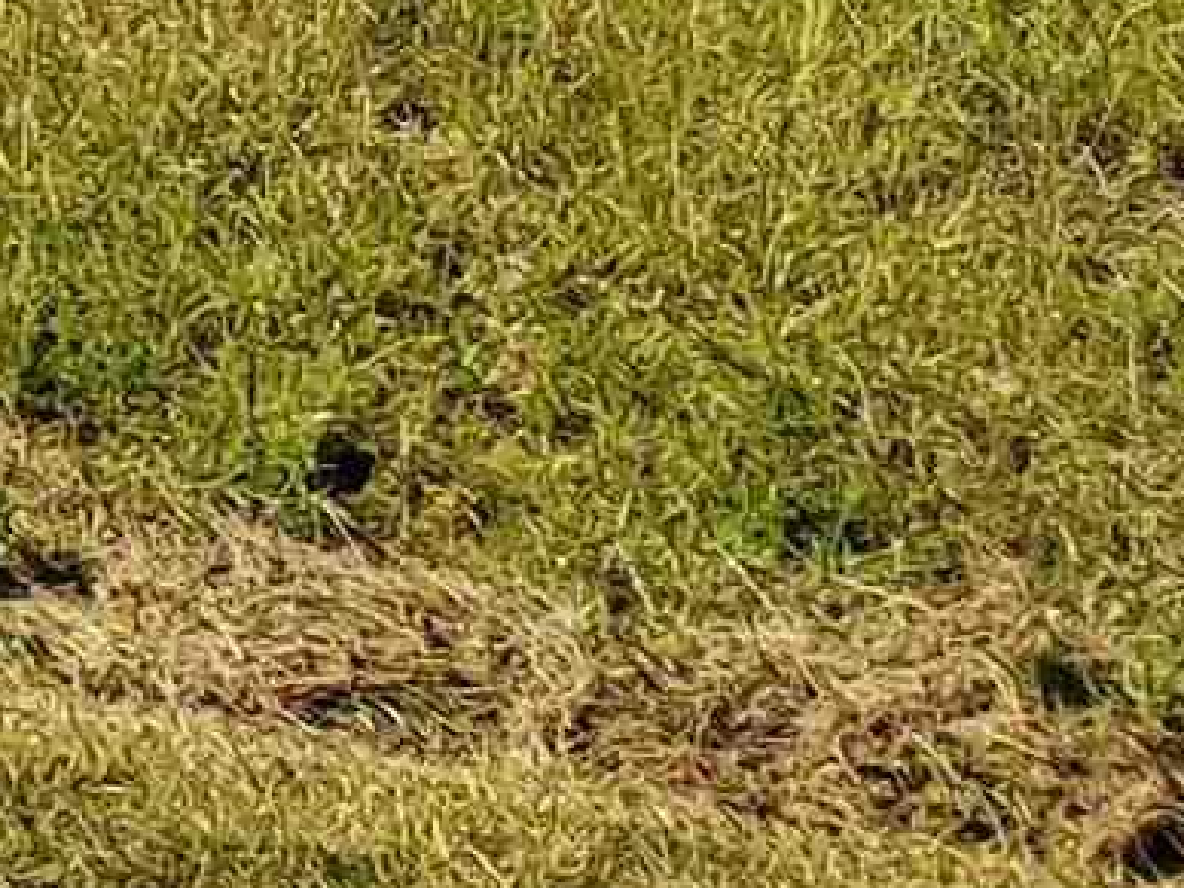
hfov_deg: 8.0
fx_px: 7046
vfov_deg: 6.7
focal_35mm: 206
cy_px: -1562
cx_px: -2554
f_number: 2.4
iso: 50
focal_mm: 4.3
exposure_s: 1/1415
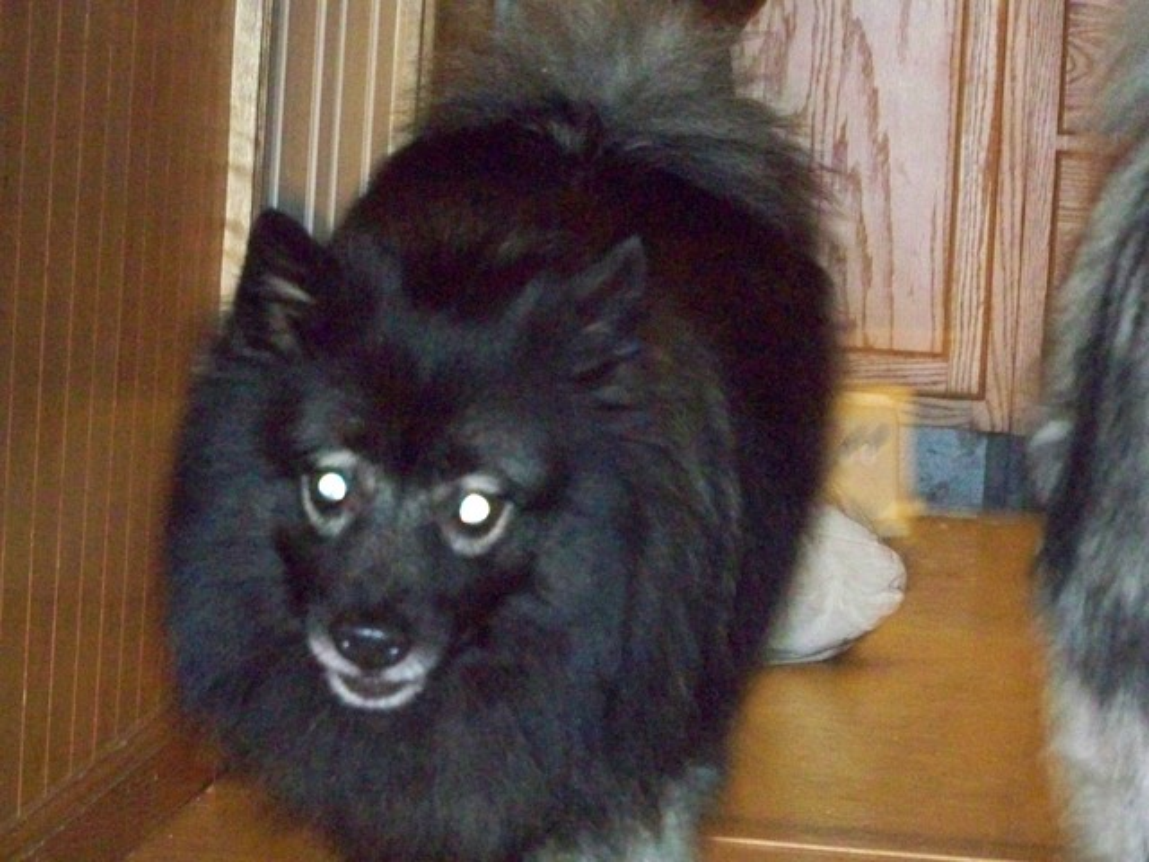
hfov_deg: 11.5
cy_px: 431
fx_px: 5709
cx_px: 574
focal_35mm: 172
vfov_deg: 8.6
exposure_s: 1/50
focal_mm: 27.5
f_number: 3.6
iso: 1600
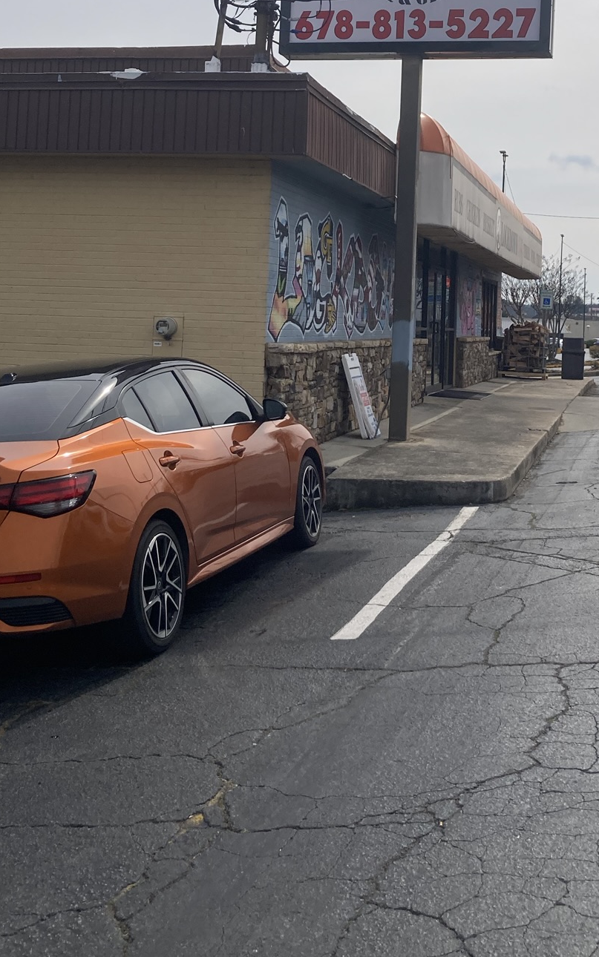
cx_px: 387
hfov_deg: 27.9
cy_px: 281
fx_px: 1201
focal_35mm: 46
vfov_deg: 42.6
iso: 25
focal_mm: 3.99
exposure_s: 1/5348
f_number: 1.8
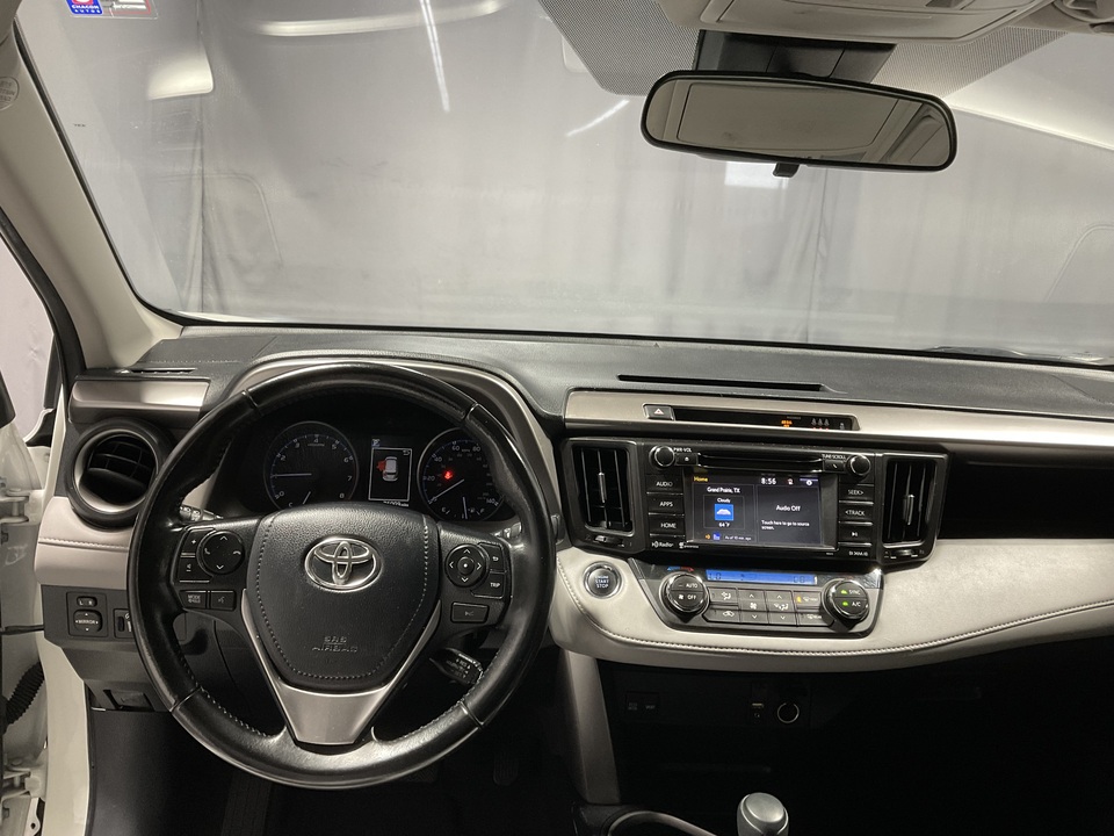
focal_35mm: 29
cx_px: 557
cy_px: 418
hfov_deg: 61.7
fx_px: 933
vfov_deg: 48.2
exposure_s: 1/60
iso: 80
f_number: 1.8
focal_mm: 3
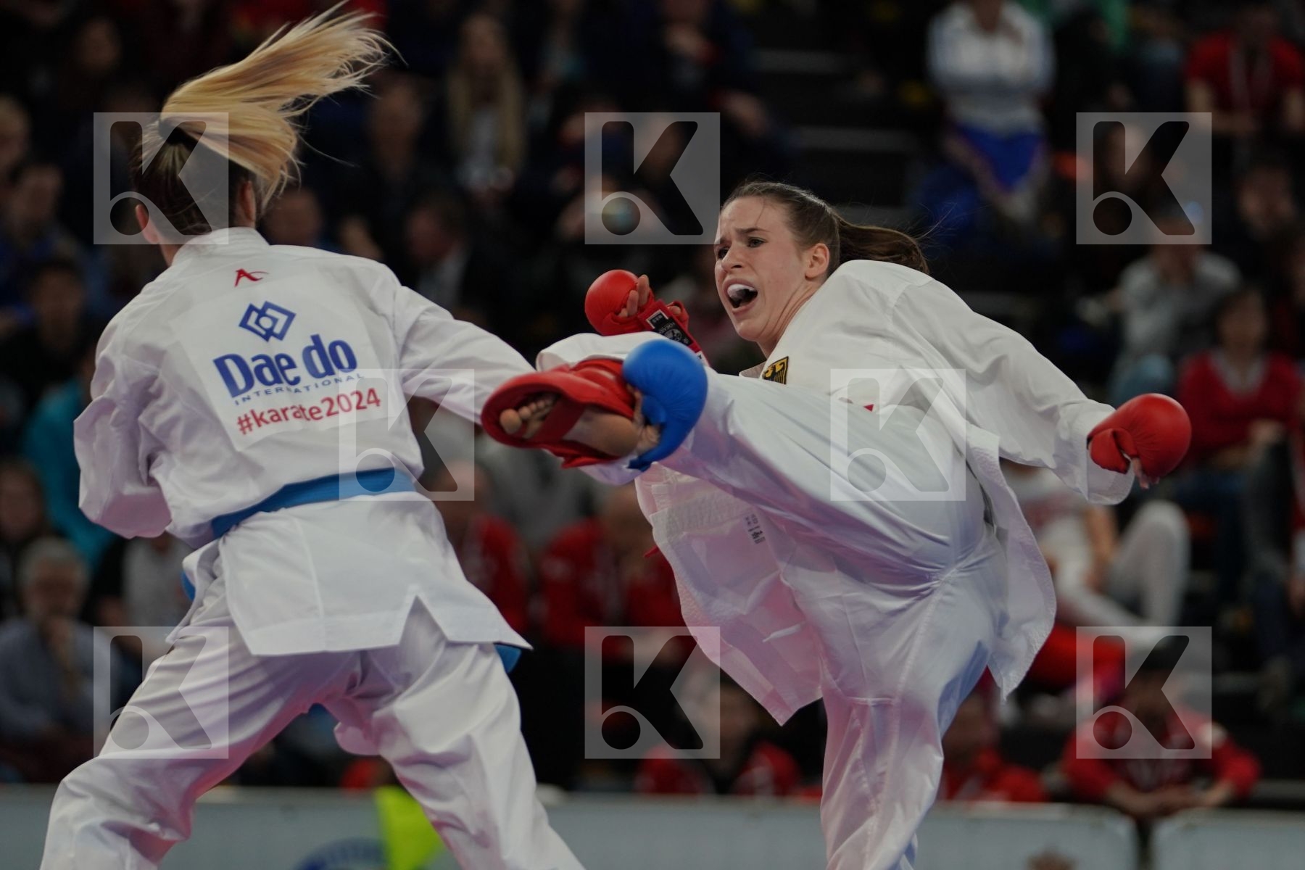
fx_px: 8917
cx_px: 652
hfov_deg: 8.4
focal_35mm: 246
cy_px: 435
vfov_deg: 5.6
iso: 1000
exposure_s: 1/1000
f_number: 2.8
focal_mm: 164
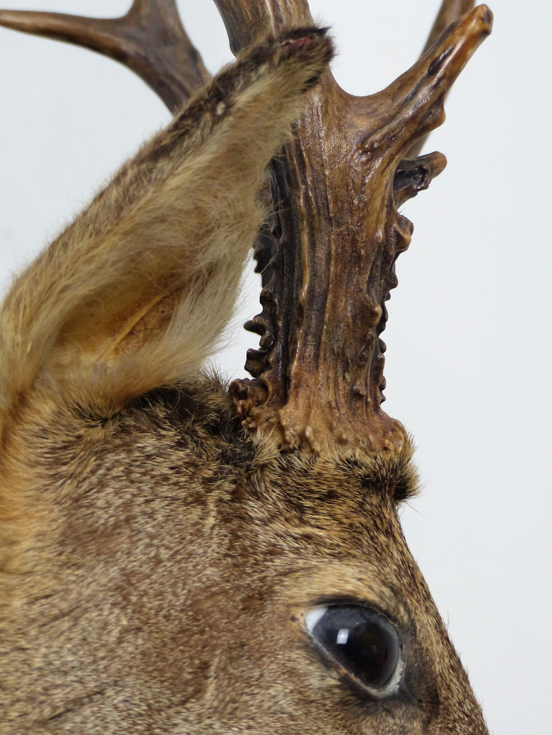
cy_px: 368
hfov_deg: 6.6
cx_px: 276
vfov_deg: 8.8
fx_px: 4784
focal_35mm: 225
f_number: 2.8
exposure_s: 1/80
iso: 320
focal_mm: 36.7
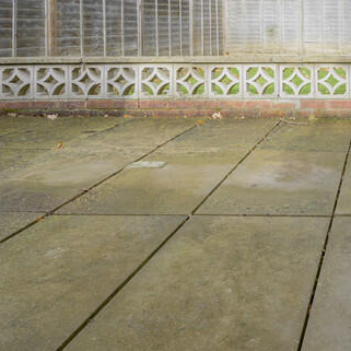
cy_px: 19
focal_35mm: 38
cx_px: 377
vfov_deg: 39.8
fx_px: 436
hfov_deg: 37.4
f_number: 9
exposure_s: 1/400
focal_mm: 14
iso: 800
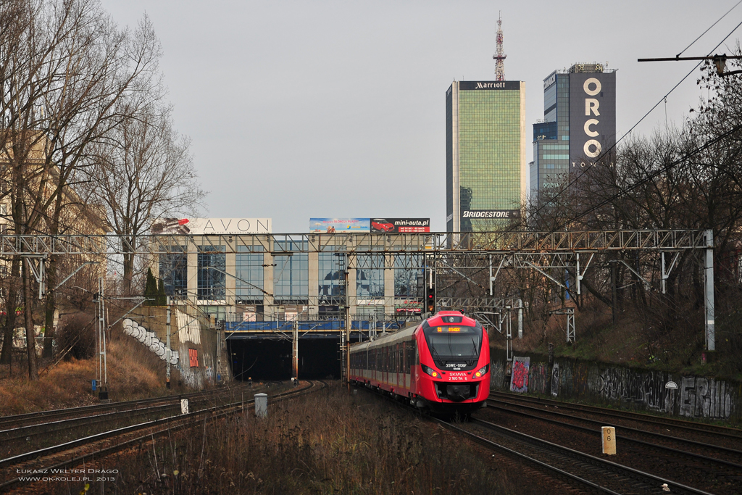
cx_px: 371
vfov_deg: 18.9
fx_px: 1484
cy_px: 248
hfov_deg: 28.1
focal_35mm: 72
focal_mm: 48
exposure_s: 1/320
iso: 200
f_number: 6.3
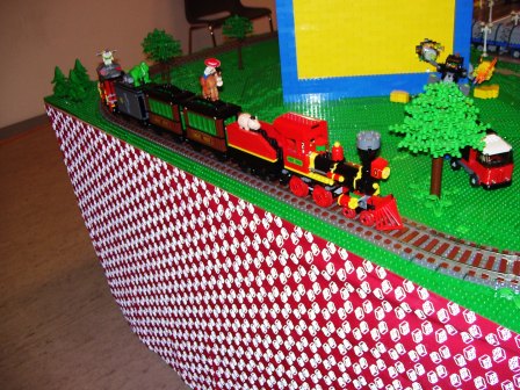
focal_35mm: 36
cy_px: 195
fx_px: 541
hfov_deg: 51.4
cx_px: 260
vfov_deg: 39.7
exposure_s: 1/60
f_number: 2.7
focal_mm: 6
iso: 80
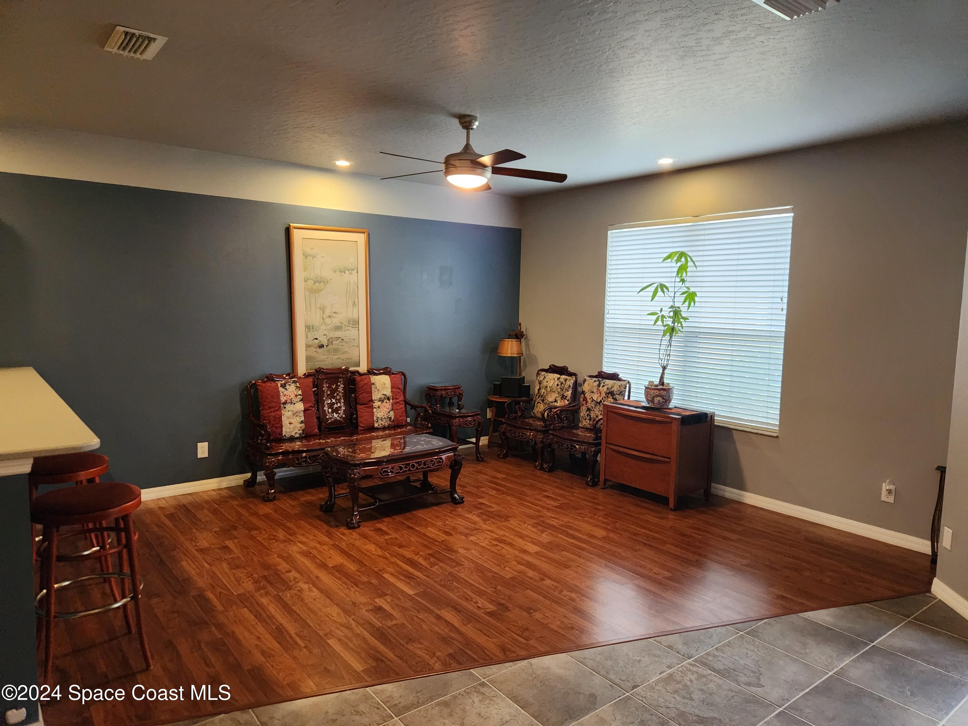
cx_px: 484
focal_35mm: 23
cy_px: 363
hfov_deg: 73.9
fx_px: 643
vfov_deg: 58.9
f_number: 1.8
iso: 1000
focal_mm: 5.4
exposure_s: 1/120
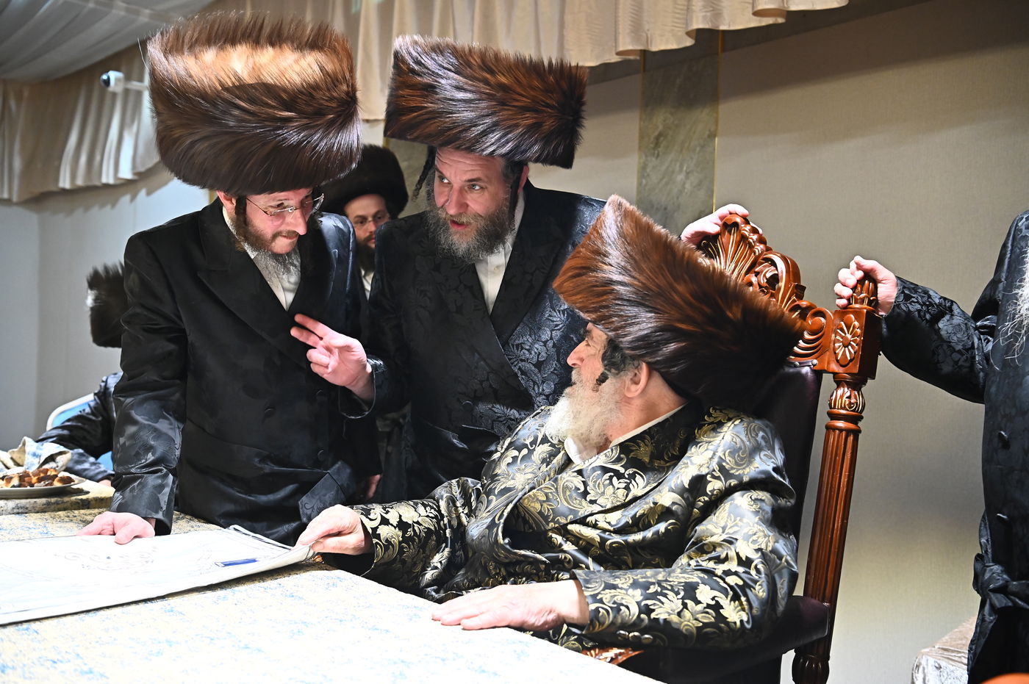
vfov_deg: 35.0
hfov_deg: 50.7
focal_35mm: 38
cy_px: 342
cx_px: 514
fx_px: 1085
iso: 3200
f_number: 4.5
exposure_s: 1/200
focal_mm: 38
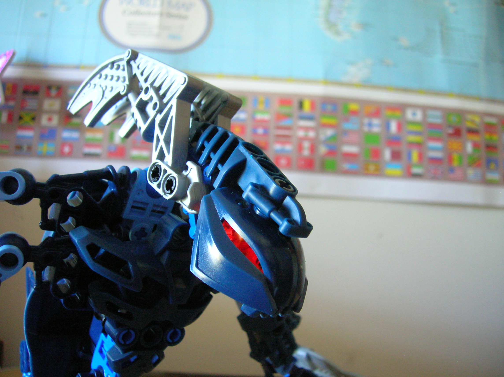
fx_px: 495
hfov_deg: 54.0
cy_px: 188
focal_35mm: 34
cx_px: 252
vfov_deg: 41.7
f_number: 2.9
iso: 200
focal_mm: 5.7
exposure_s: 1/3
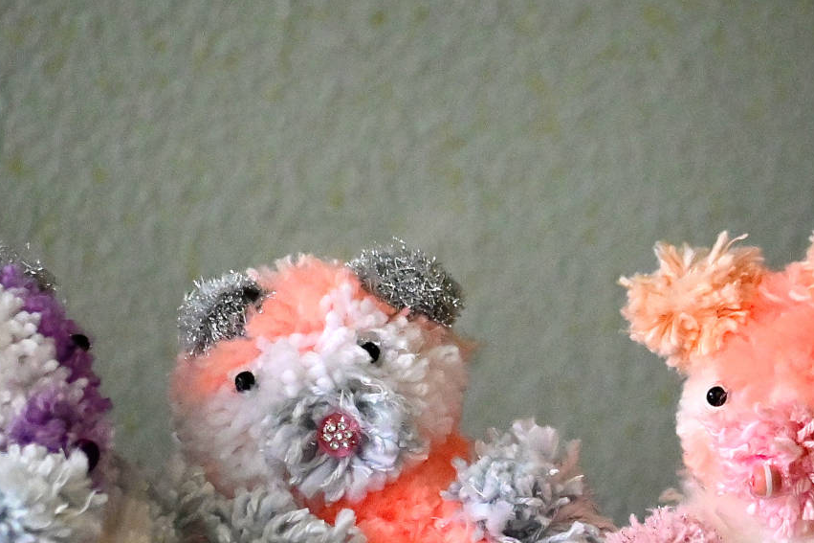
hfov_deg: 3.5
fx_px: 13156
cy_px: 401
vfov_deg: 2.4
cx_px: 412
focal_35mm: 582
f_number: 5.3
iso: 8000
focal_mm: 220
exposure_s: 1/800
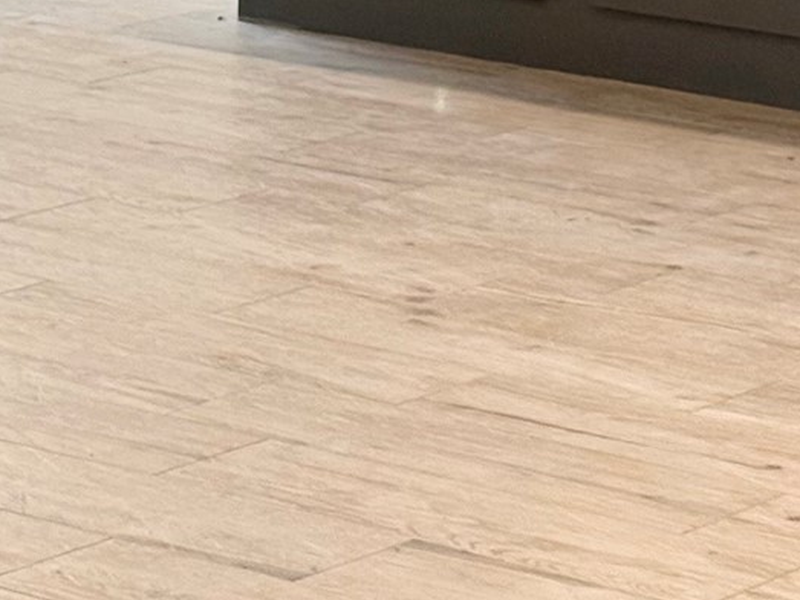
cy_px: -453
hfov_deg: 10.4
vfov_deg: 7.7
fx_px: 4344
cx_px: 805
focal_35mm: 188
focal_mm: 6.76
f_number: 1.78
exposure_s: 1/120
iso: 125
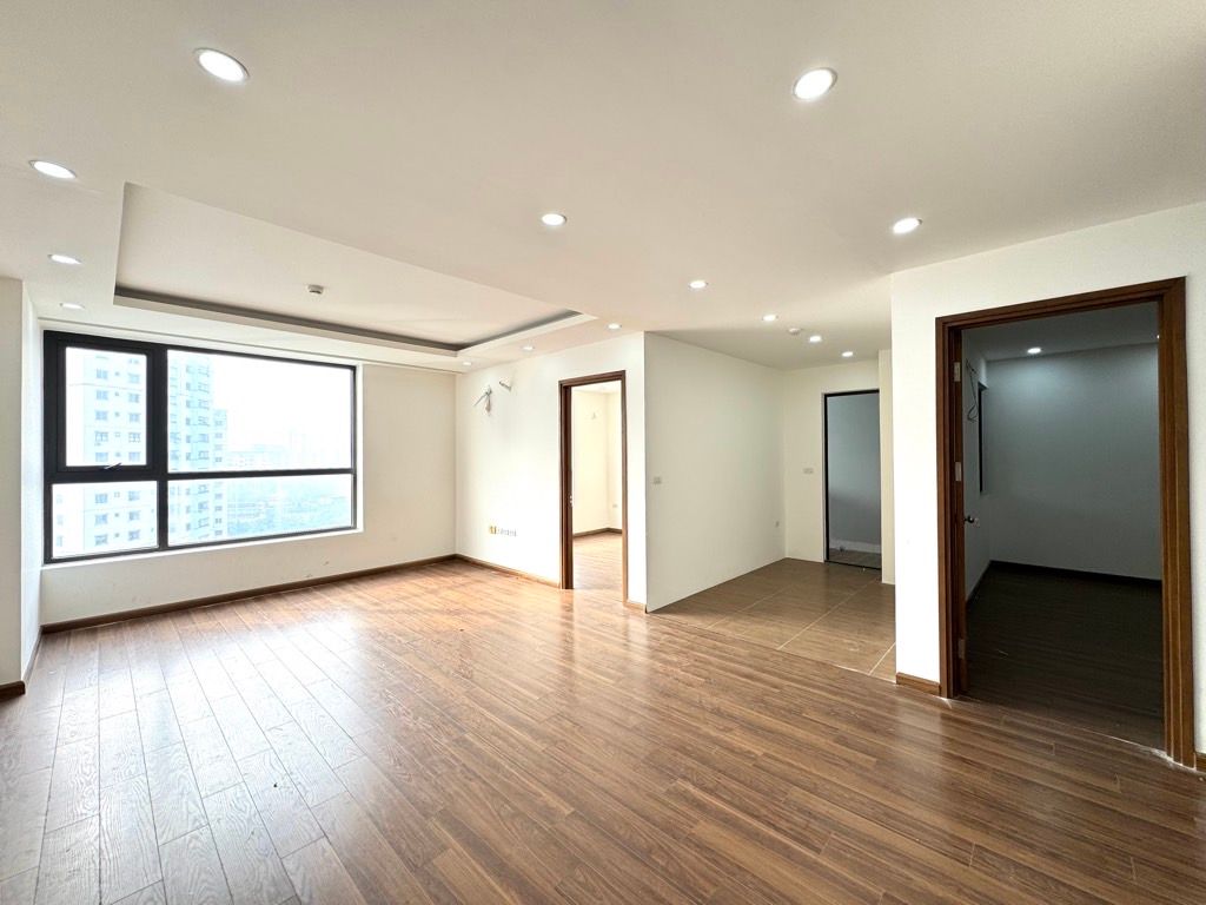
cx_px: 603
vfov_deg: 85.7
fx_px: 488
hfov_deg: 102.1
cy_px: 452
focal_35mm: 14
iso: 40
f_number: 2.2
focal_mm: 2.22
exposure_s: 1/99
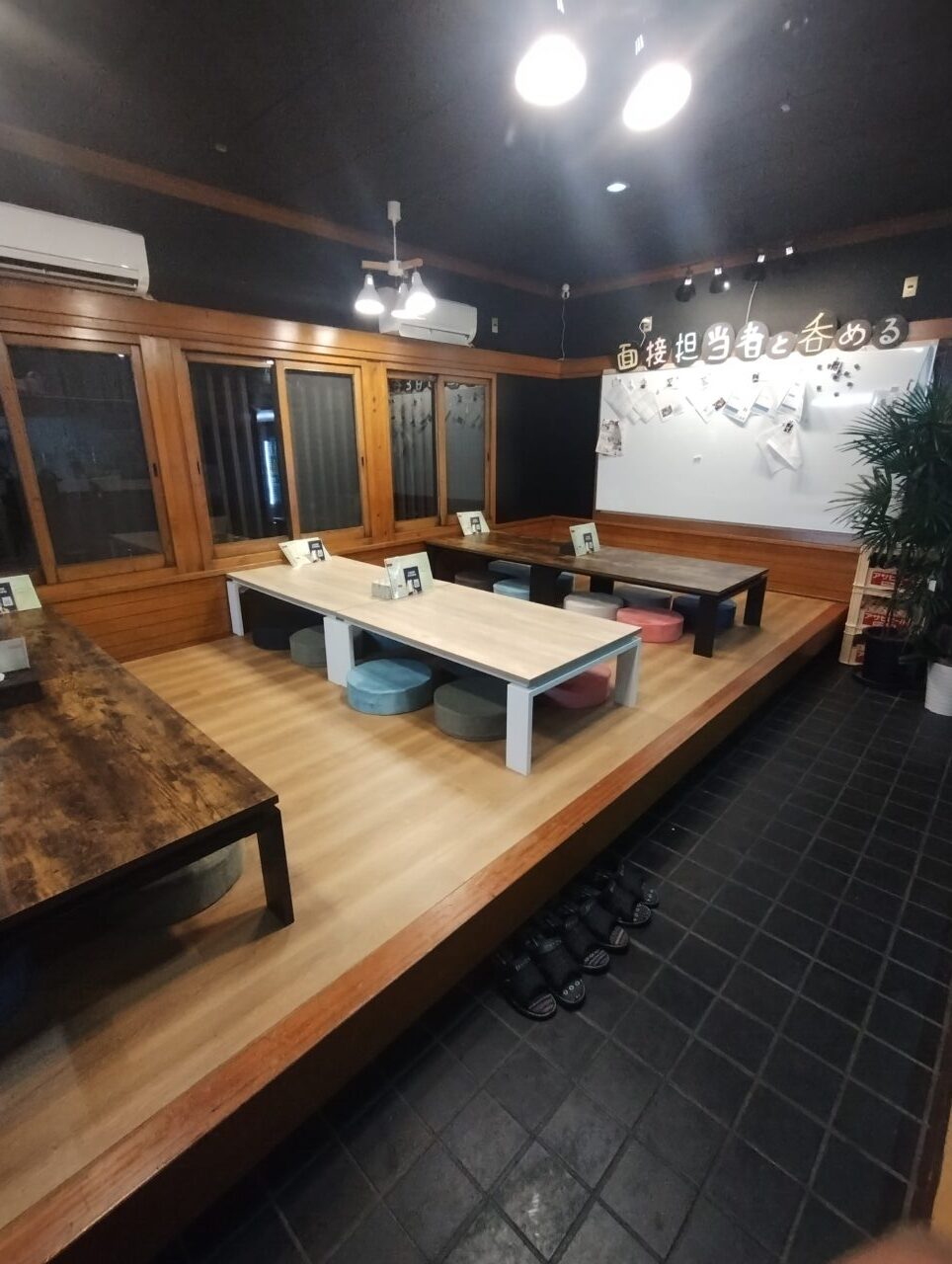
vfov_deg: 94.4
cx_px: 476
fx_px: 585
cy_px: 632
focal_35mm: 16
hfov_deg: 78.3
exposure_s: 1/33.3
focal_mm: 1.66
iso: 816
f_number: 2.2
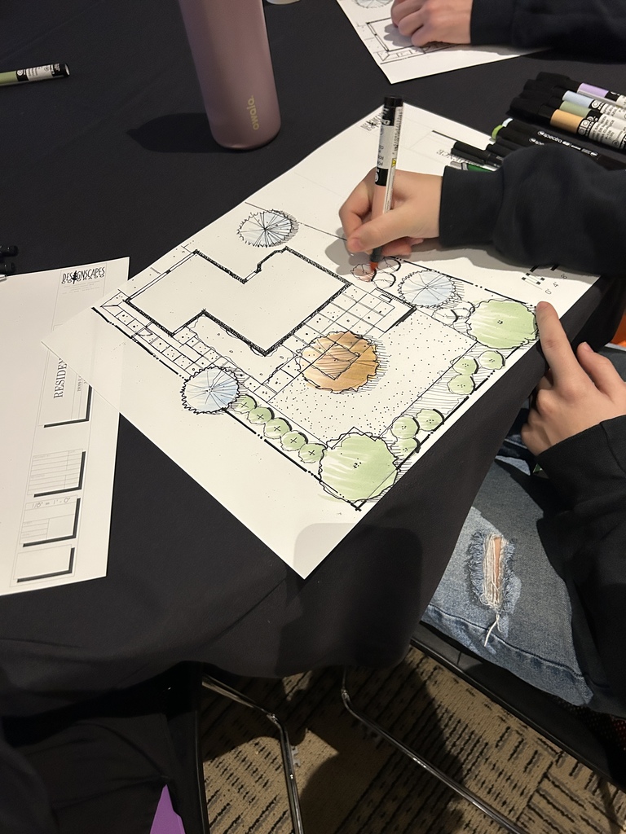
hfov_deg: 53.1
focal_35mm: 26
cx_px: 313
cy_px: 417
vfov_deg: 67.3
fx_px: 627
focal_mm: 5.7
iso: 400
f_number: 1.5
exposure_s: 1/60
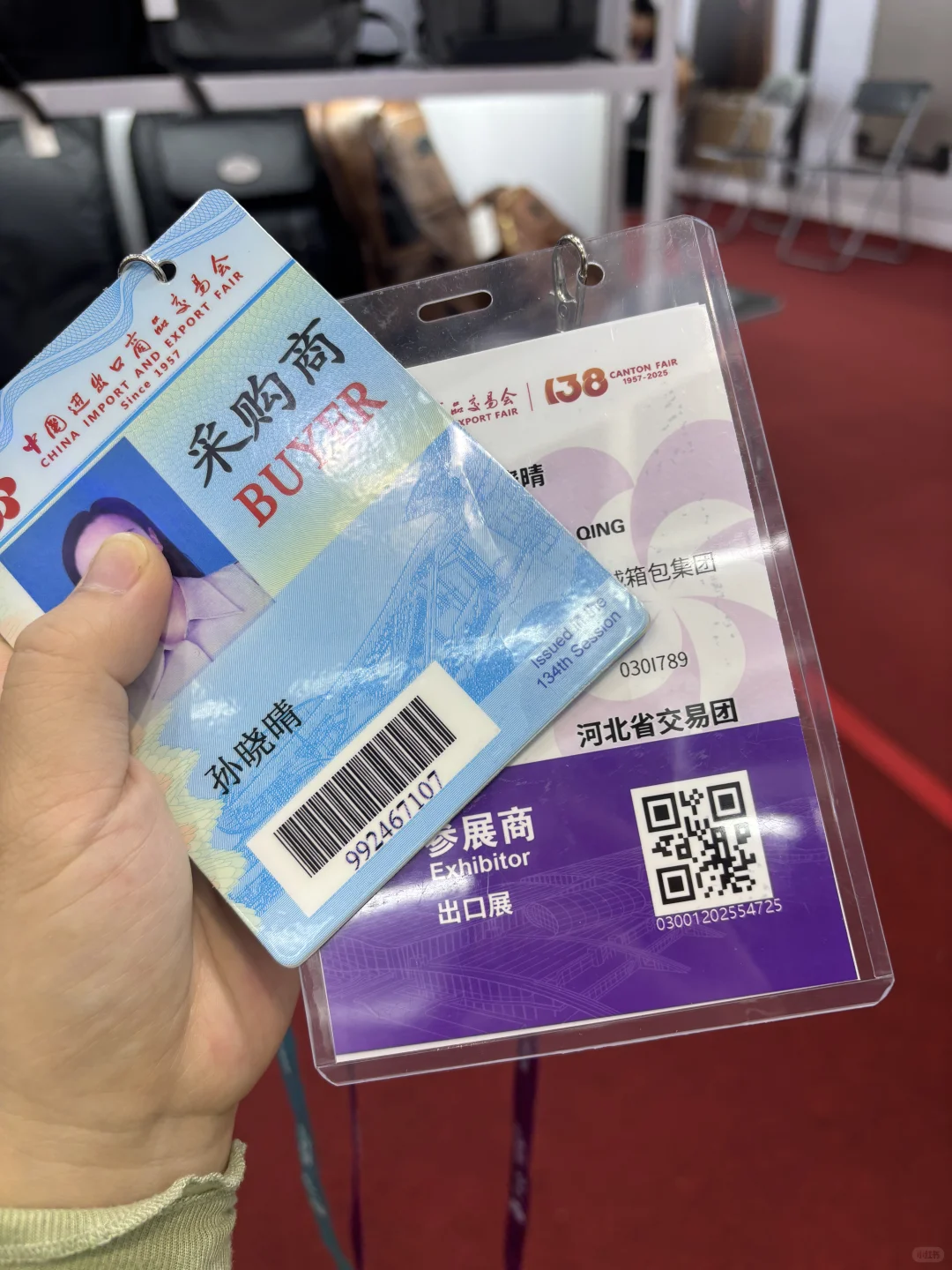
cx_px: 476
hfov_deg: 53.1
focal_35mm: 26
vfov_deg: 67.3
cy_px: 635
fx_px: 953
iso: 50
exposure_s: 1/100
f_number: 1.6
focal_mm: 5.96
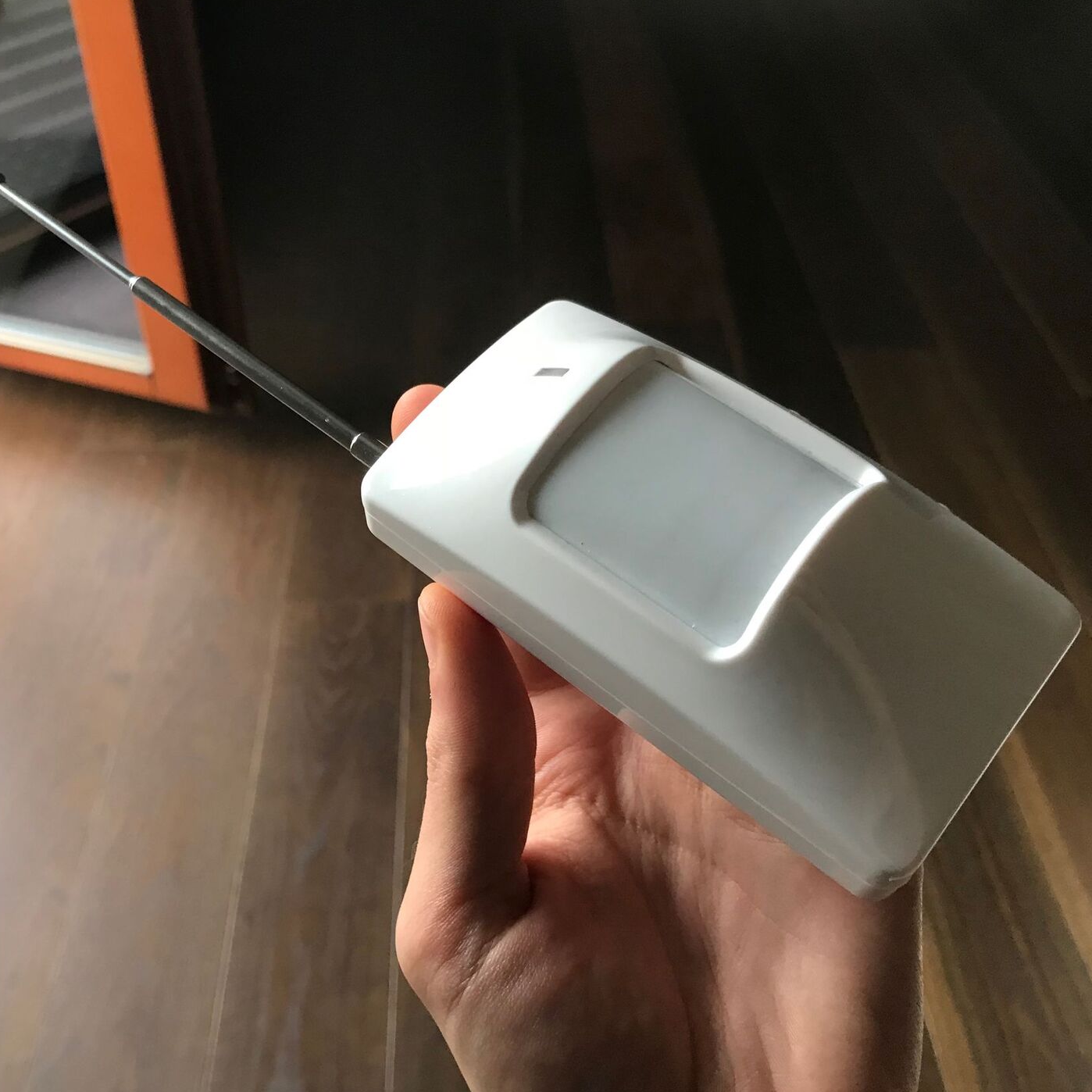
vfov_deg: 48.4
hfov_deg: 48.1
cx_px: 430
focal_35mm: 34
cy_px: 557
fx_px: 1213
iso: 40
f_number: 1.8
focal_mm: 3.99
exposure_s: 1/25
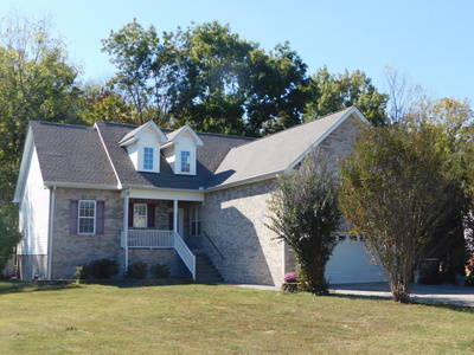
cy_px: 178
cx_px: 237
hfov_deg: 46.8
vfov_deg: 36.0
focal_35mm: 40
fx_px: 548
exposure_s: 1/640
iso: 125
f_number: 3.6
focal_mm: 7.1
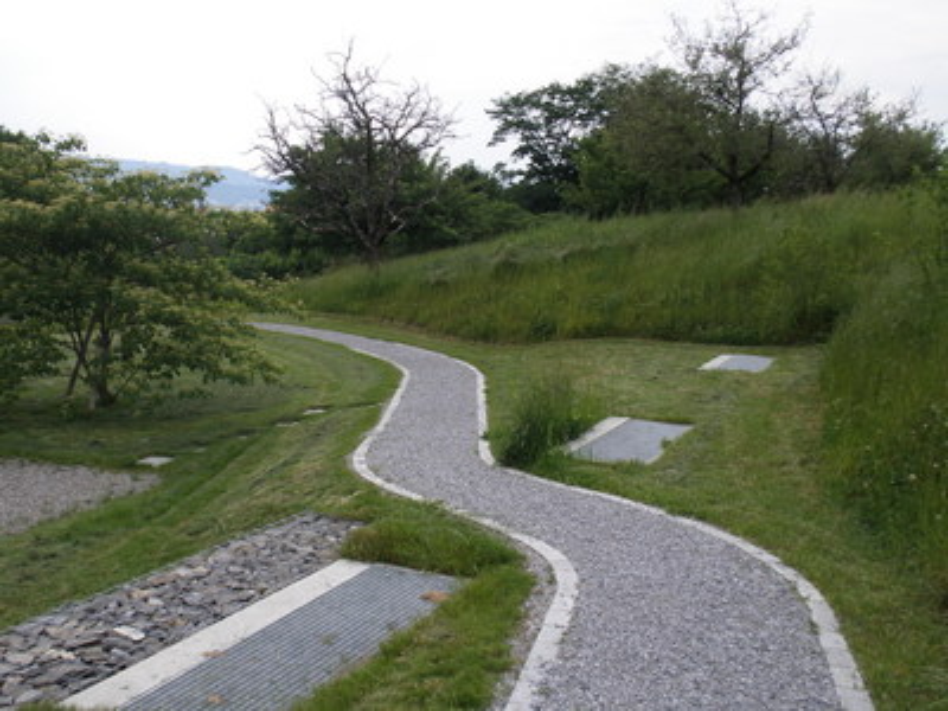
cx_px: 474
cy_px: 356
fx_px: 1095
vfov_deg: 36.0
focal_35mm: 40
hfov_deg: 46.8
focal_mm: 7.1
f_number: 10
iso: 64
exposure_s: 1/80
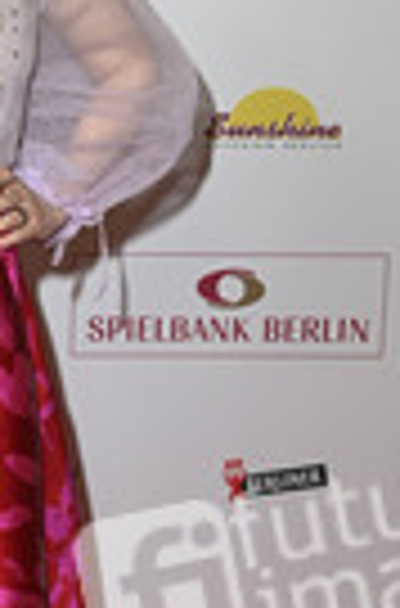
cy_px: 342
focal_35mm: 113
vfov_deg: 18.2
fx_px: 1898
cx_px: -103
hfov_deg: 11.7
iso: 500
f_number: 5.6
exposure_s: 1/250
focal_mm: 38
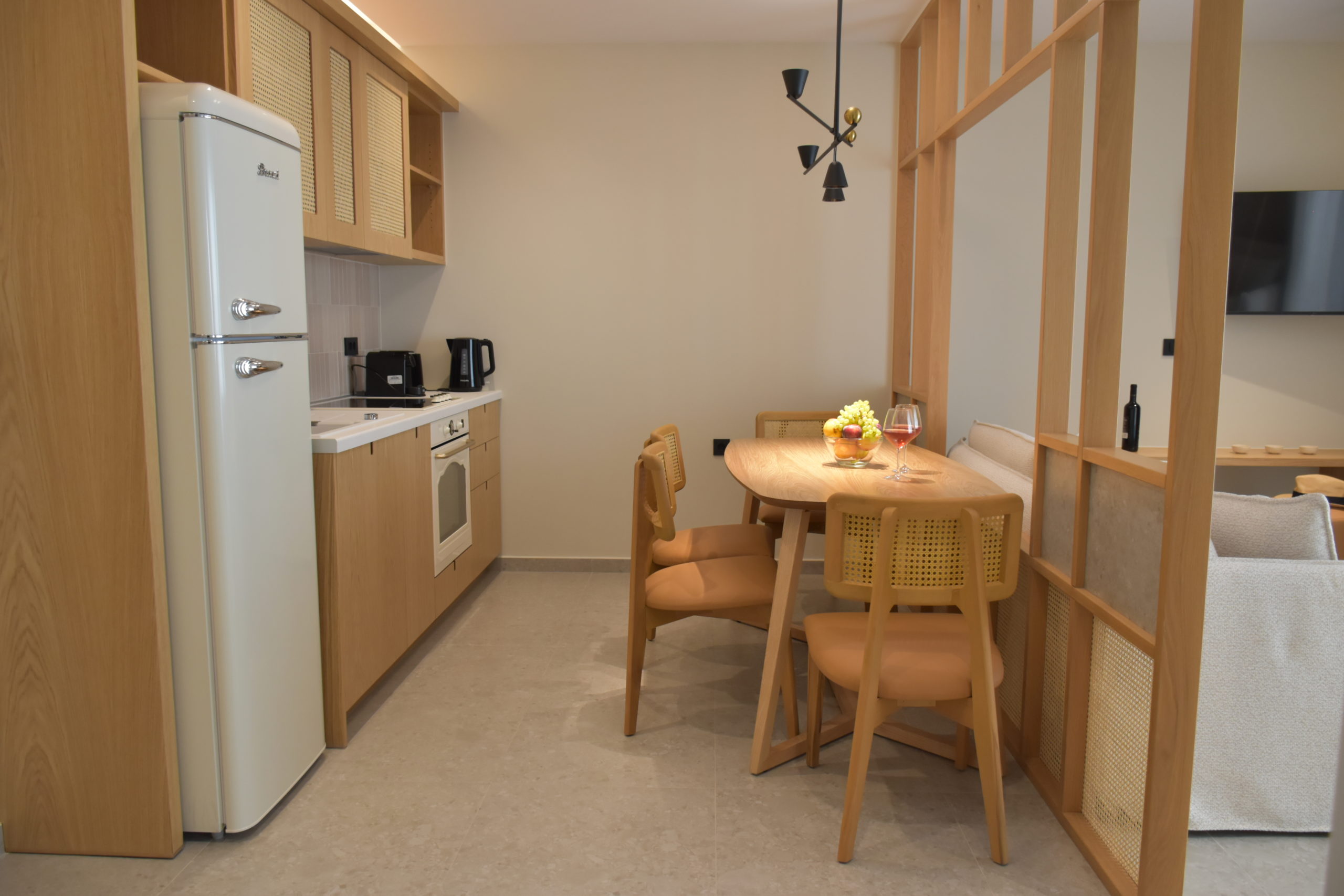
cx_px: 672
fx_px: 1008
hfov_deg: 67.4
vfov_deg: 47.9
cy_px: 448
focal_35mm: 27
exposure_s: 1/60
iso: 800
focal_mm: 18
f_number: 4
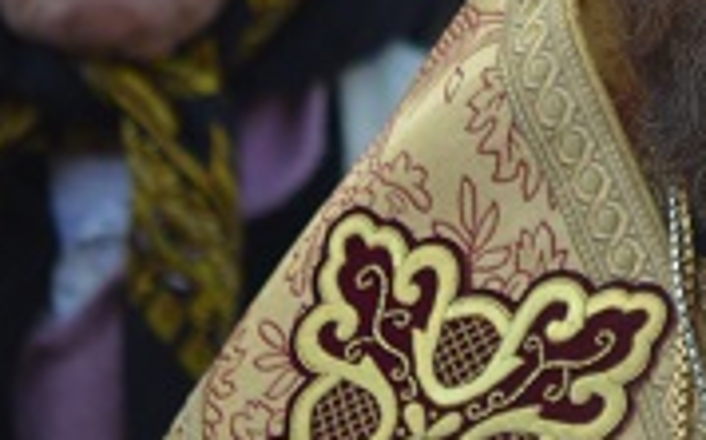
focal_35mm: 1546
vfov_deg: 0.8
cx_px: 912
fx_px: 29727
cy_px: -262
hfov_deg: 1.4
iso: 400
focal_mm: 300
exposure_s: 1/320
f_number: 5.6
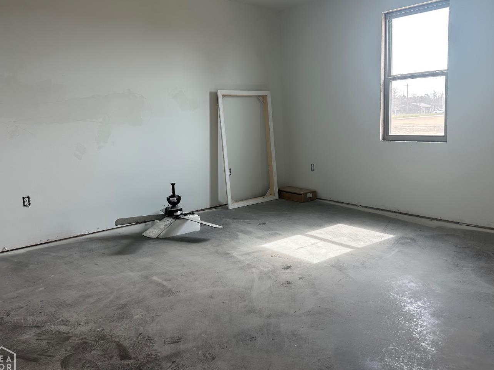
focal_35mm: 28
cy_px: 166
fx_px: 400
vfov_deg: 49.6
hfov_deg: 63.3
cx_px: 270
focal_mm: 6.86
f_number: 1.78
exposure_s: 1/166
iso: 100
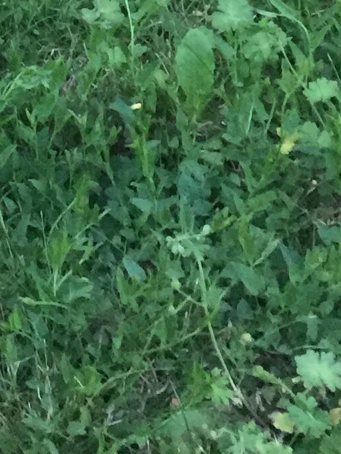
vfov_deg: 12.6
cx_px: -323
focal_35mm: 139
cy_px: -421
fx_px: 1825
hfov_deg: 10.0
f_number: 2.2
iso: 125
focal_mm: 4.15
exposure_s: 1/17
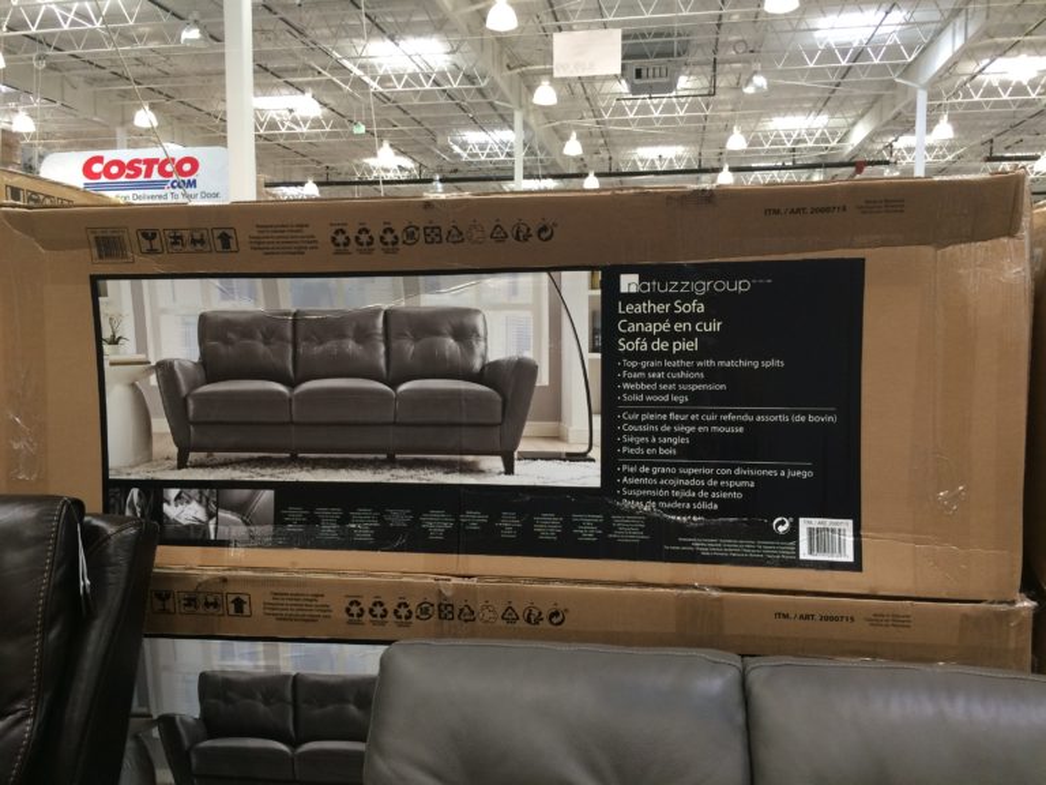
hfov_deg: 61.7
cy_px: 392
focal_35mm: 29
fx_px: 876
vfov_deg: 48.2
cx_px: 523
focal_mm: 4.15
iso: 64
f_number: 2.2
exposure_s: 1/33
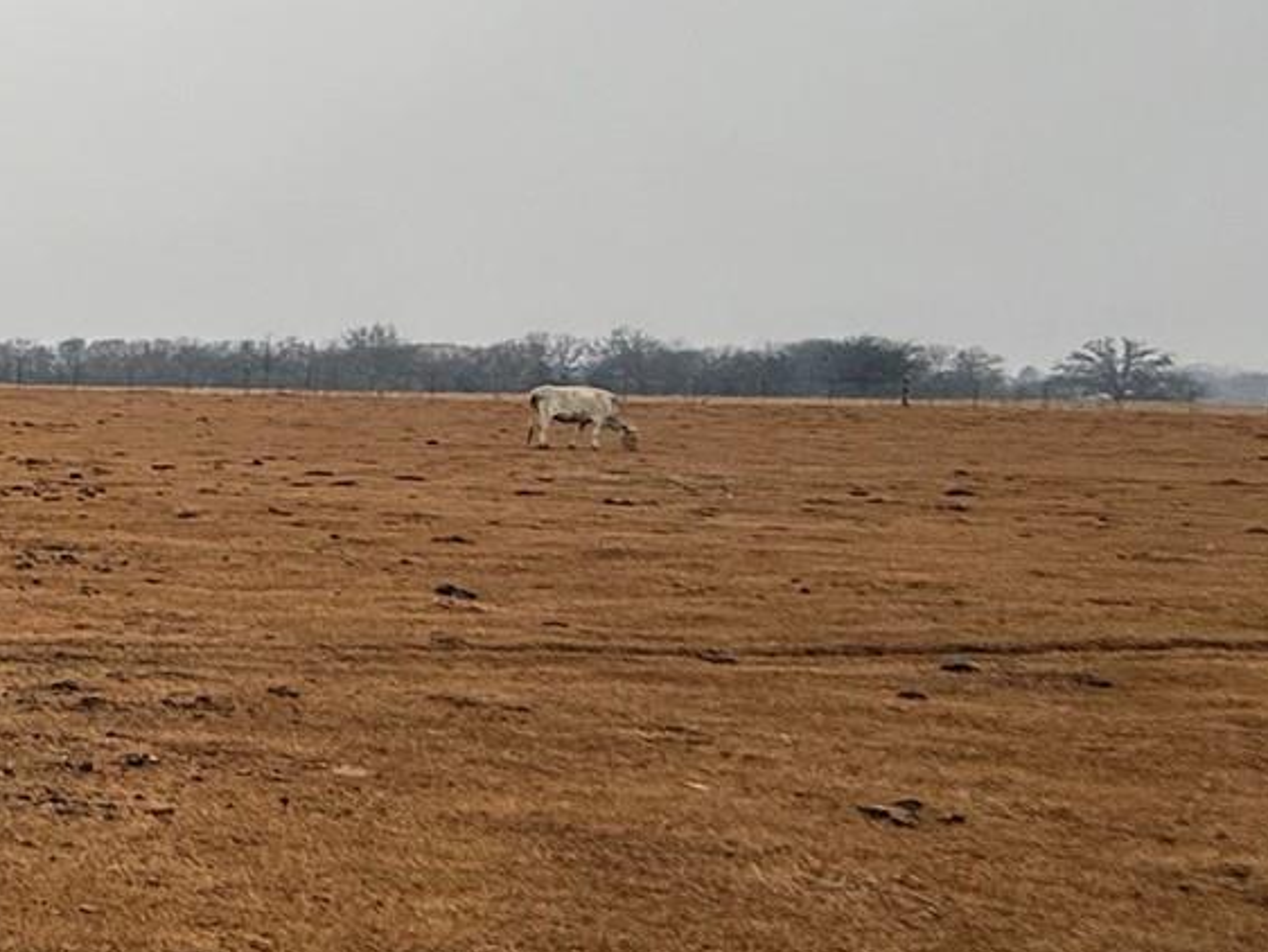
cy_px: 426
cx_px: -923
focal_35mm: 51
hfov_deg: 23.3
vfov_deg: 28.6
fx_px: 1869
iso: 50
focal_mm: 2.22
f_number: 2.2
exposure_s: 1/249
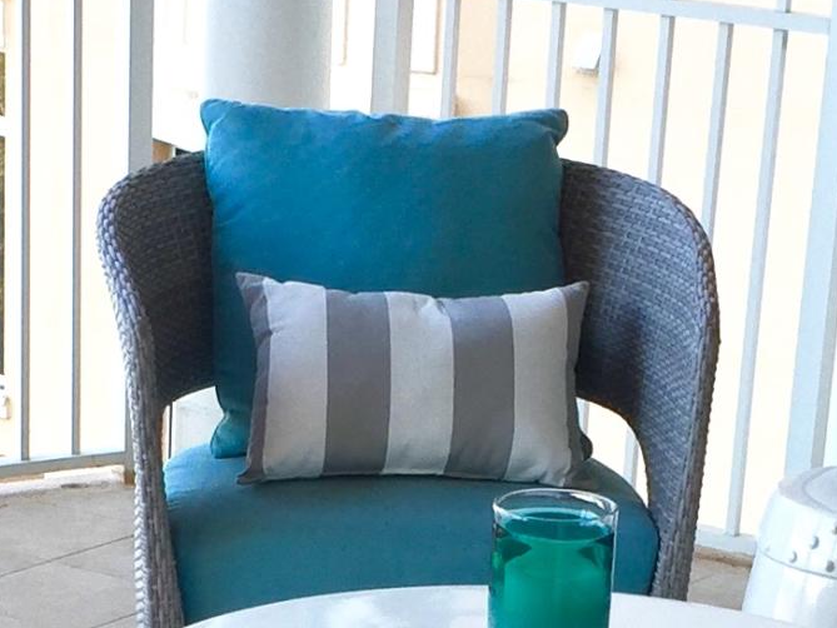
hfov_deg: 15.2
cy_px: 914
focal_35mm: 130
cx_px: 387
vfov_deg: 11.0
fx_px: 3144
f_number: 2.2
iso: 32
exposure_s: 1/120
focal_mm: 4.15
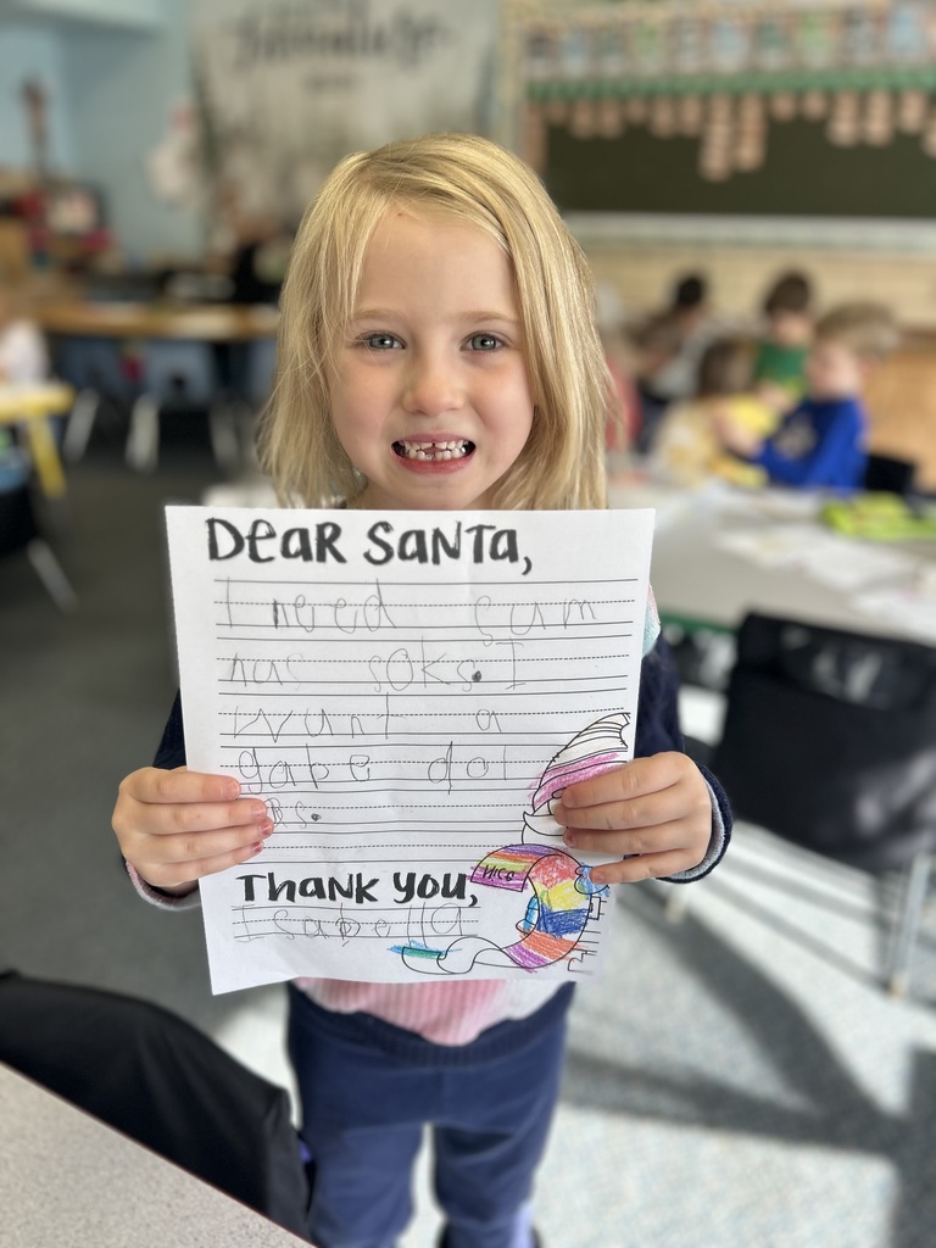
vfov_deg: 67.3
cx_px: 468
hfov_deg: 53.1
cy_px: 624
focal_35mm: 26
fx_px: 937
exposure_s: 1/155
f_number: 1.5
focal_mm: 5.7
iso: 40
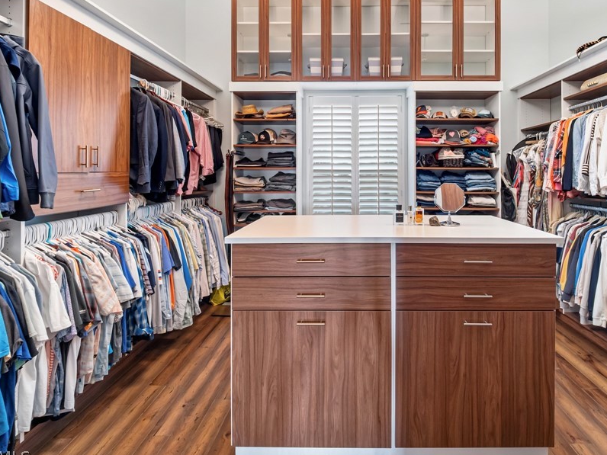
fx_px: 316
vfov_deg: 70.7
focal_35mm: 18
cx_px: 349
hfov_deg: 87.1
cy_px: 178
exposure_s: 1/3
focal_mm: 7
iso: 200
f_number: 7.1
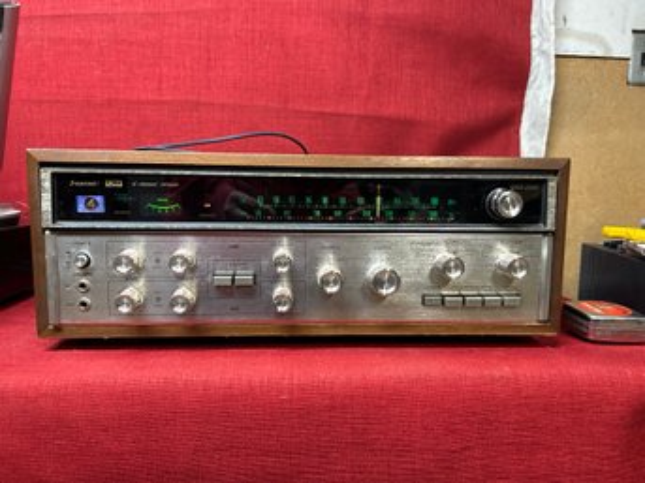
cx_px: 322
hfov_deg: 67.3
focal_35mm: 26
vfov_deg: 53.0
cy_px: 242
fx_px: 484
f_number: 1.5
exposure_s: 1/60
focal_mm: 5.7
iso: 250
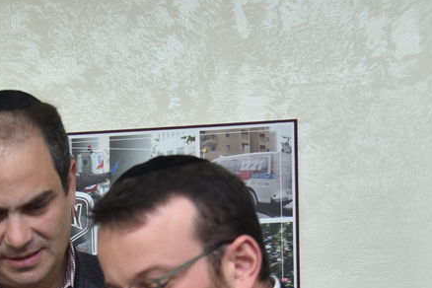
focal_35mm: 128
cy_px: 440
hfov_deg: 15.7
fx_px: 1536
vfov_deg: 10.3
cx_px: 5
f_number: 4
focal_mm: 40
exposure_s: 1/200
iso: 500
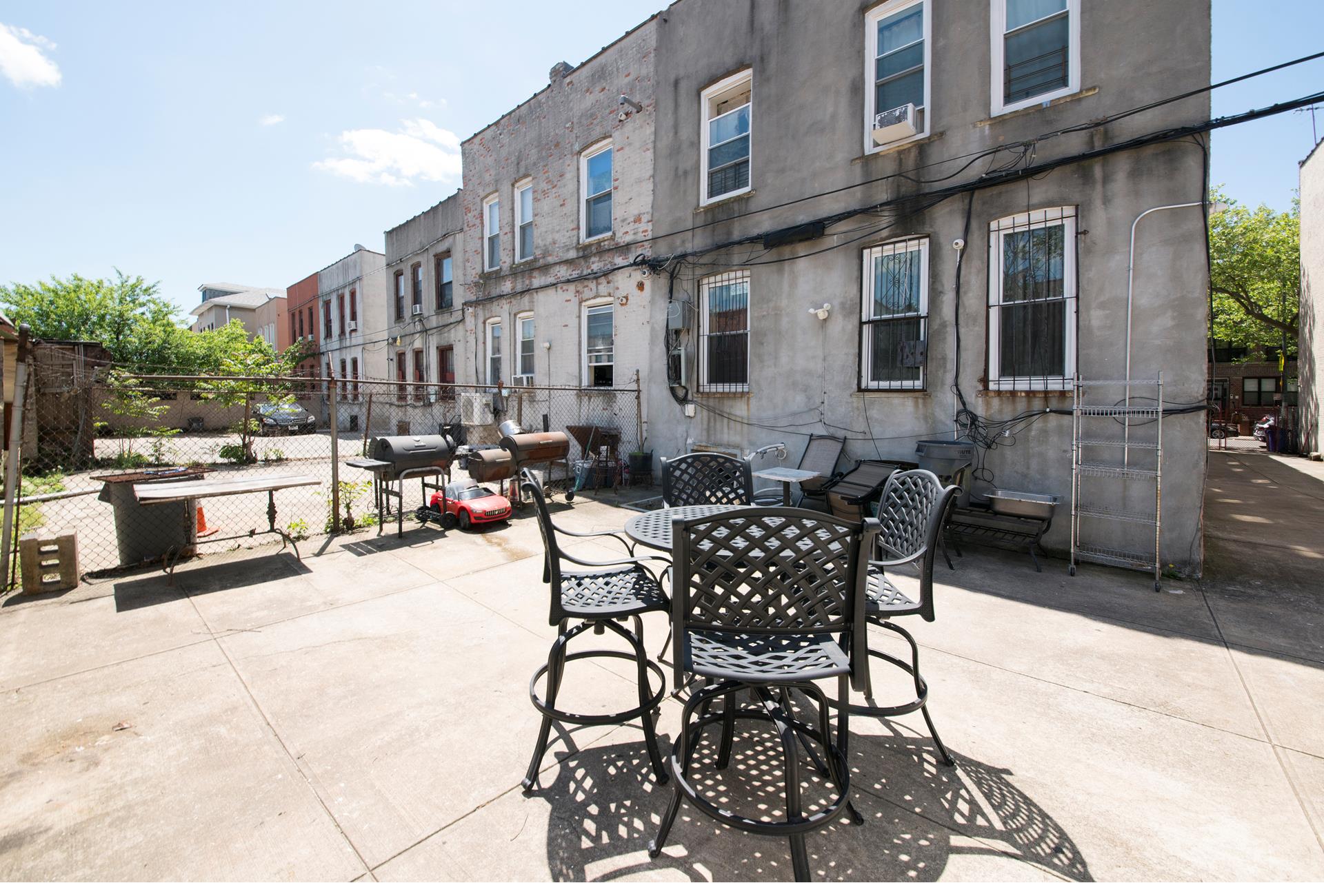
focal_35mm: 13
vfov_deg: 85.5
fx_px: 478
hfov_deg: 108.3
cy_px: 442
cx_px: 662
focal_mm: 13
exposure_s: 1/320
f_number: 10
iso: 640
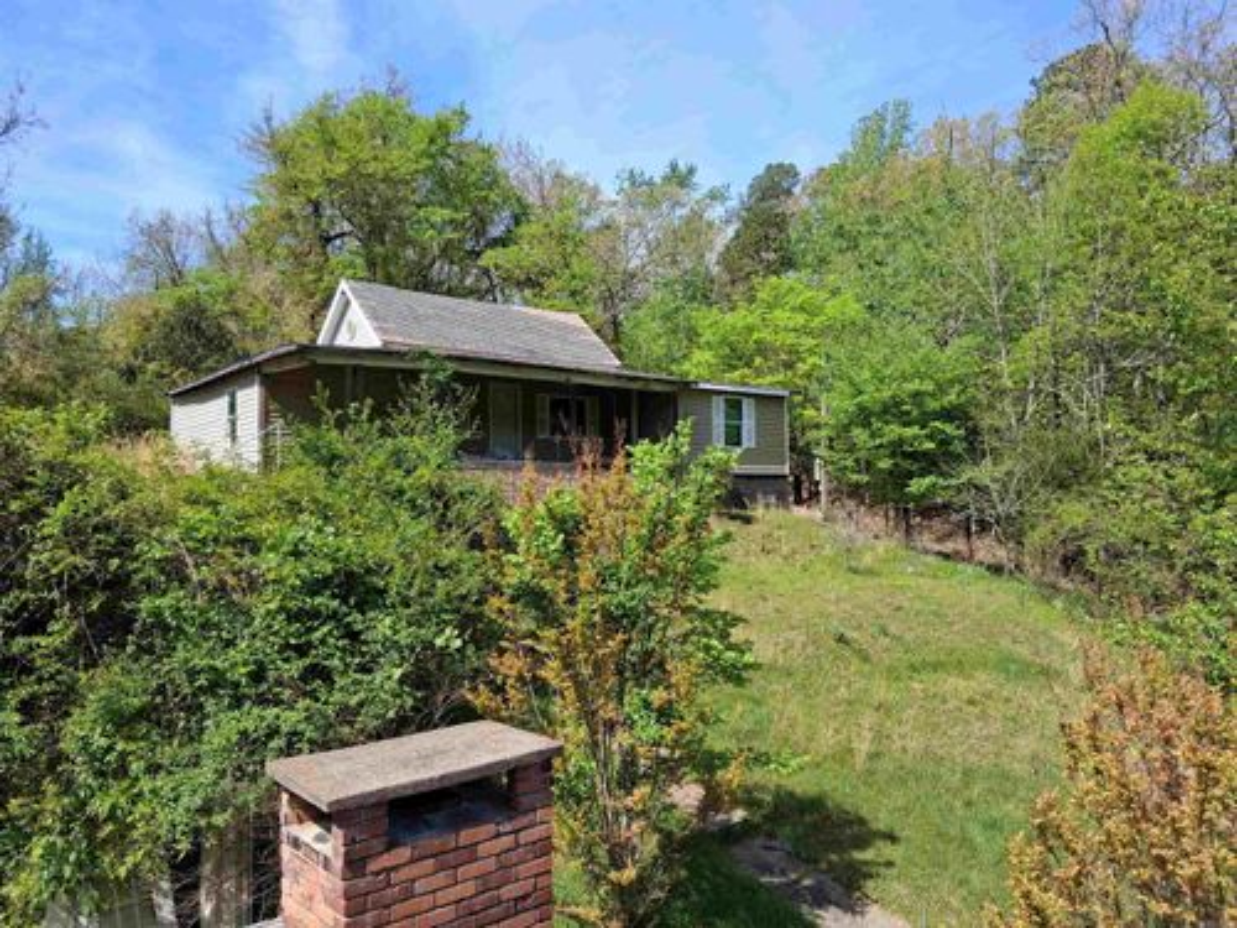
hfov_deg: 67.3
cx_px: 618
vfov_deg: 53.1
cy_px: 464
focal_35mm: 26
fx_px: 929
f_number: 1.8
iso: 25
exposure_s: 1/348
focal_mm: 3.98
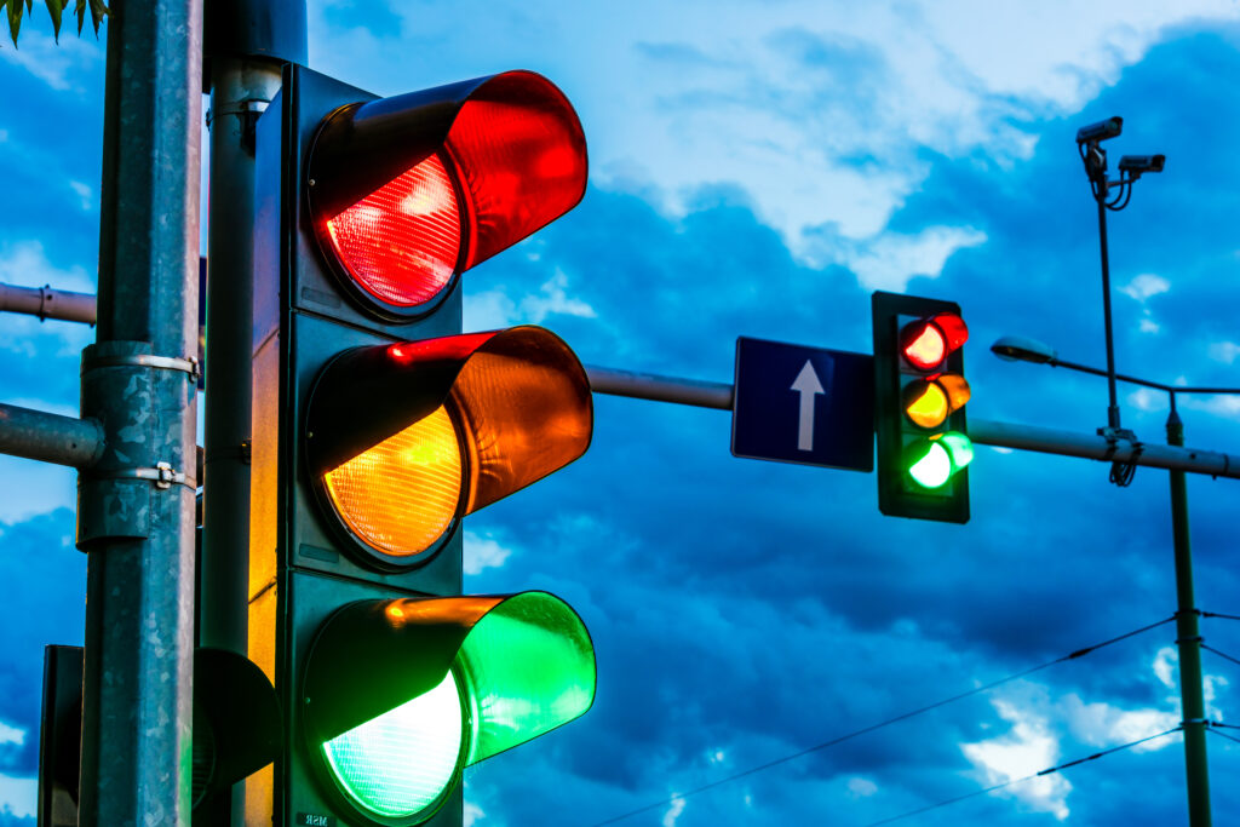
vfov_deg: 16.7
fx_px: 2825
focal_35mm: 82
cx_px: 620
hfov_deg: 24.8
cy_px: 414
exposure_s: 2.5
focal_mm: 82
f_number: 13
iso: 200
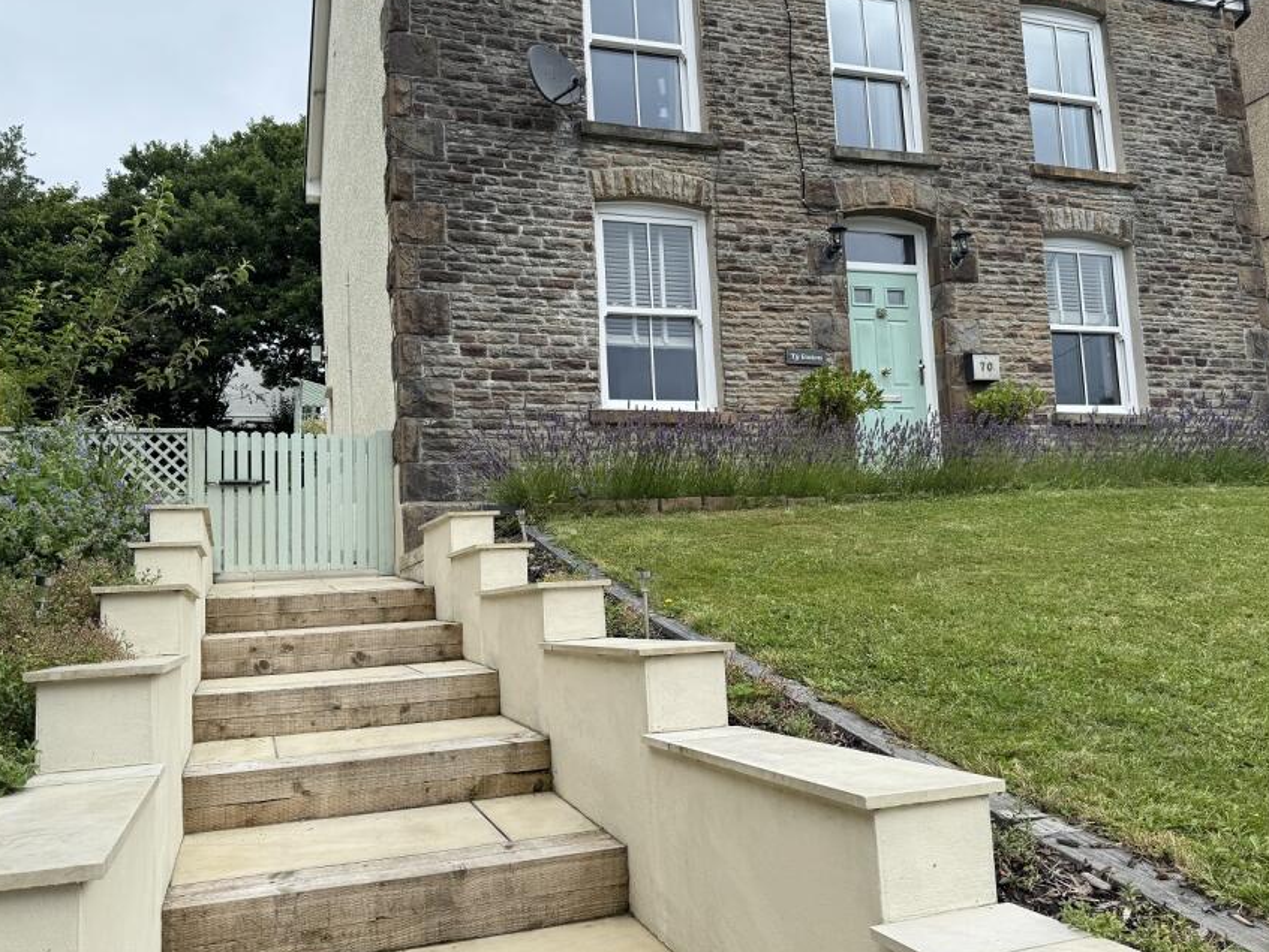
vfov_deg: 48.3
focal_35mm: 29
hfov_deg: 61.6
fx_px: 1064
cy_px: 486
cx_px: 640
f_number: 1.78
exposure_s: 1/1869
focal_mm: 6.76
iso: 80
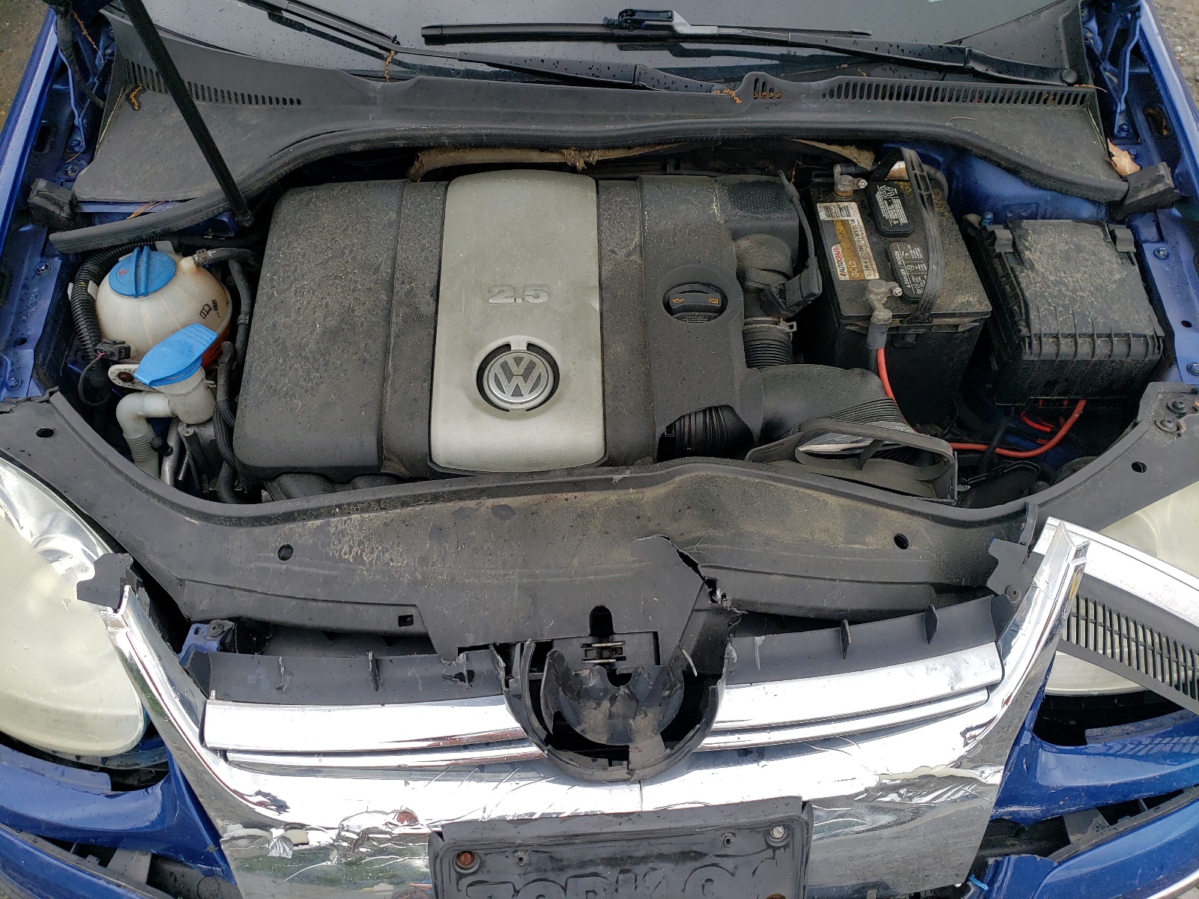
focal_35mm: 26
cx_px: 600
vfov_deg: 53.1
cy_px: 450
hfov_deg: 67.3
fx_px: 901
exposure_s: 1/526
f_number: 1.5
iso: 50
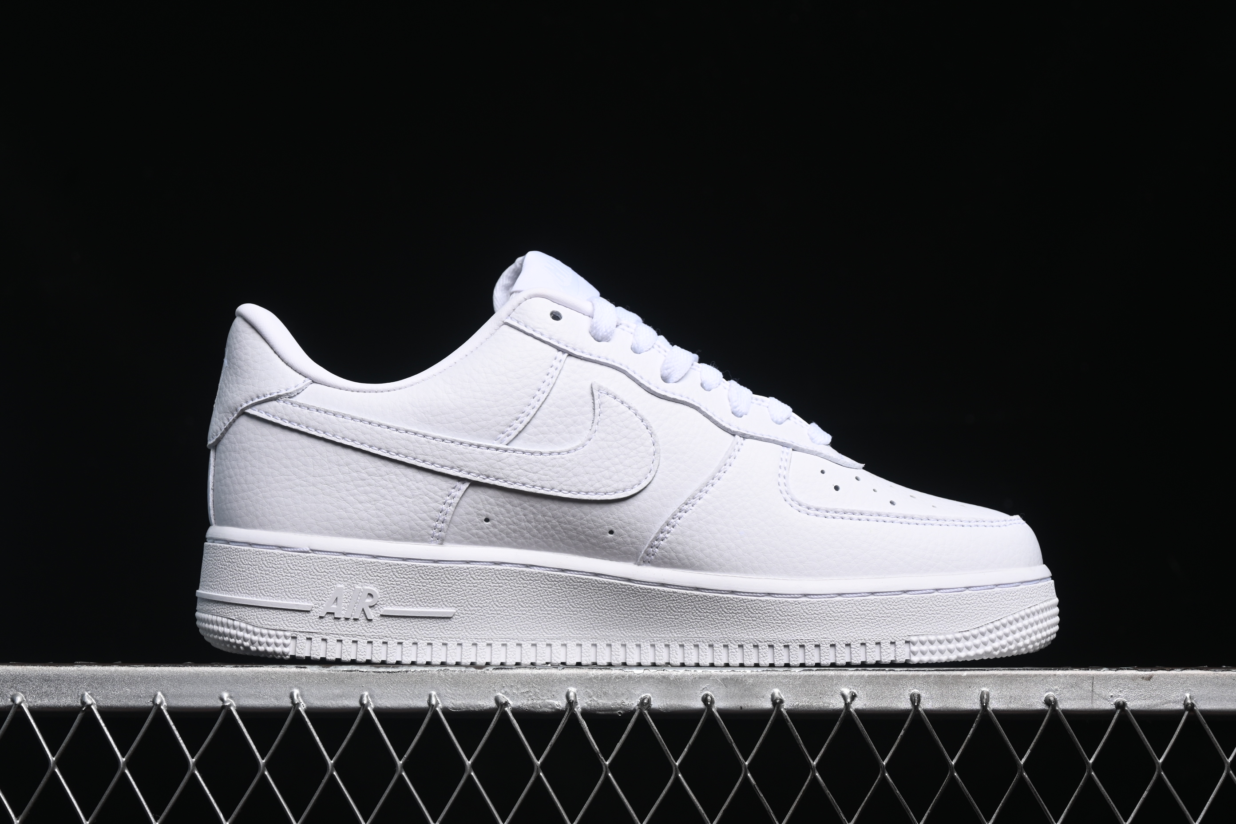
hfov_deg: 27.0
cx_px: 618
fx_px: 2575
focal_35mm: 75
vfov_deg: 18.2
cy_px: 412
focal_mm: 50
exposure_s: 1/80
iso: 160
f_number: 7.1
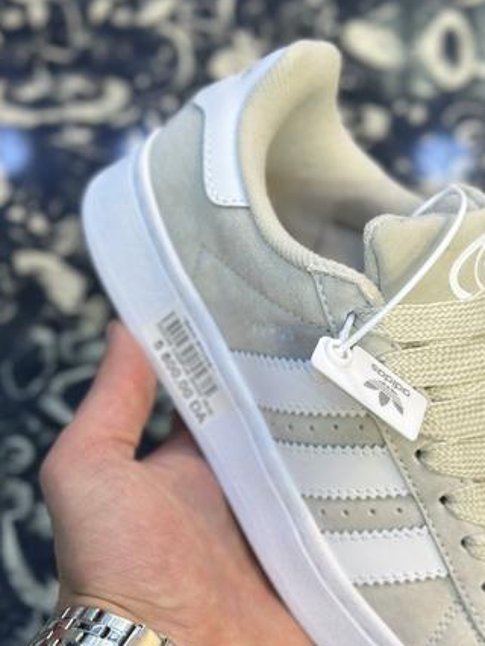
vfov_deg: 28.5
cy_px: 396
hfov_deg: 21.5
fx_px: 1269
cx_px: 331
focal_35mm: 68
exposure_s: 1/188
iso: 80
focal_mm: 6.86
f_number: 1.78
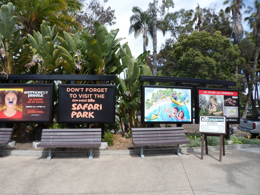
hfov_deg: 65.3
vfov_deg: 51.4
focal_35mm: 27
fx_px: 203
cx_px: 130
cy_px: 98
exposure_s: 1/750
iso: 80
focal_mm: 4.9
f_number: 3.3
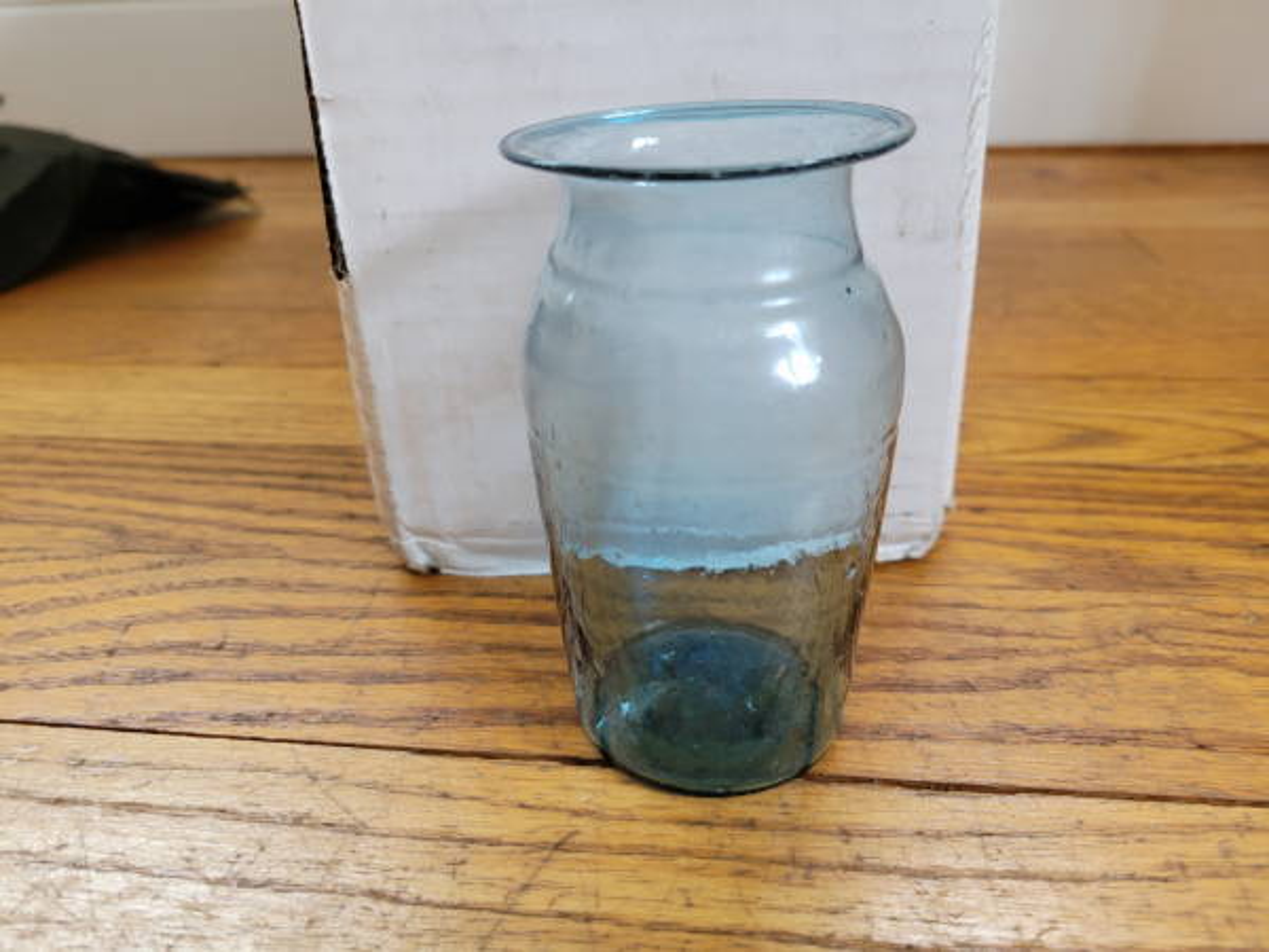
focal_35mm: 26
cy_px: 476
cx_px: 634
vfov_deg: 53.1
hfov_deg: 67.3
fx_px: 953
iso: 200
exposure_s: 1/40
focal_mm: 5.4
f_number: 1.8
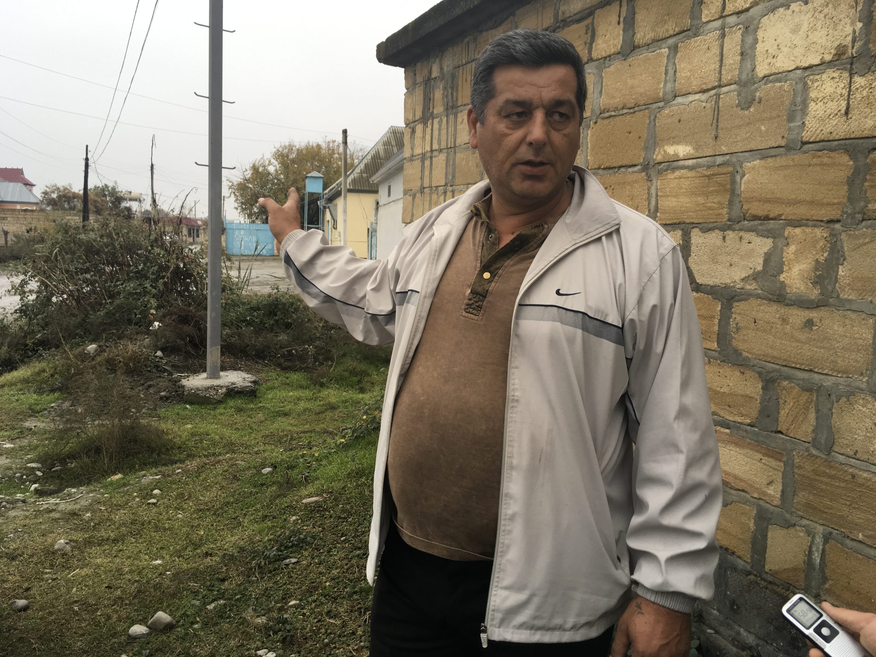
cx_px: 438
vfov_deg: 48.2
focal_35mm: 29
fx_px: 734
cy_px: 328
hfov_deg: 61.7
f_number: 2.2
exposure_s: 1/100
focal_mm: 4.15
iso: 32
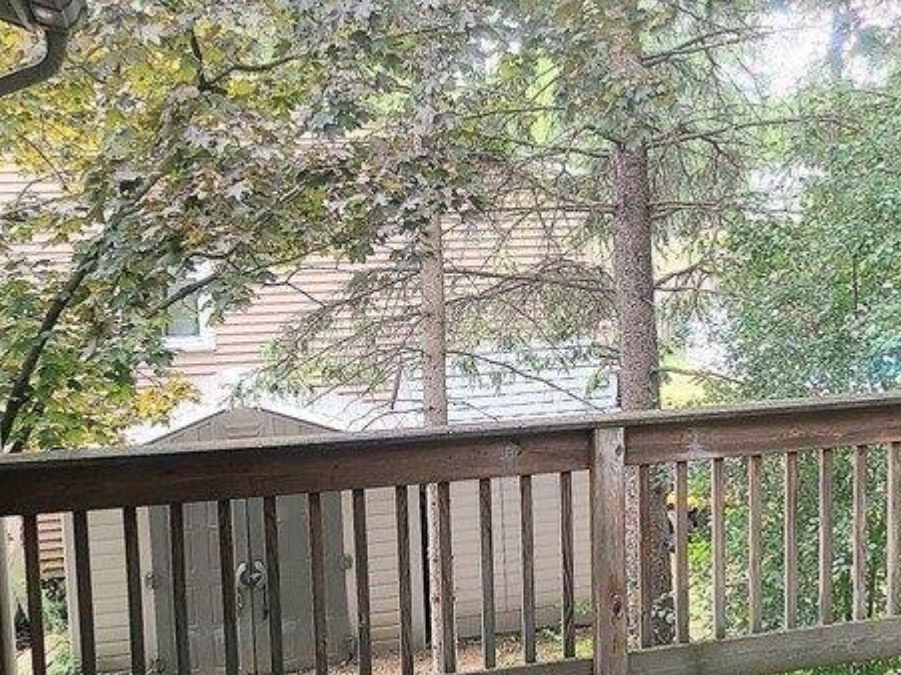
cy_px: 359
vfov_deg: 24.8
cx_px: 699
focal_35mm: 59
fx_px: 1535
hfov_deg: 32.0
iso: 100
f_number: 1.8
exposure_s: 1/60.2
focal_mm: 5.4
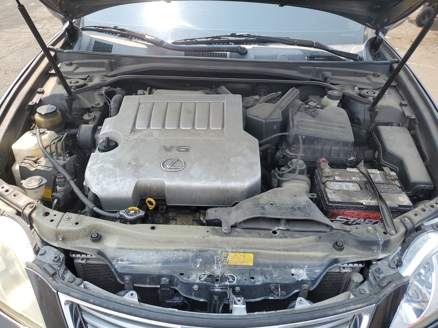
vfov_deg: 53.1
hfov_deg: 67.3
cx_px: 219
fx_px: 329
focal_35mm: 26
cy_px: 164
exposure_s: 1/833
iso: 50
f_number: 1.5
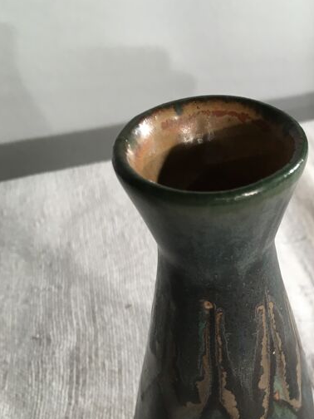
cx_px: 233
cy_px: 302
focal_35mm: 46
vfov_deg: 40.3
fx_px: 556
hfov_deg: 31.0
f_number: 2.2
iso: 40
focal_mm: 4.15
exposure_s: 1/33
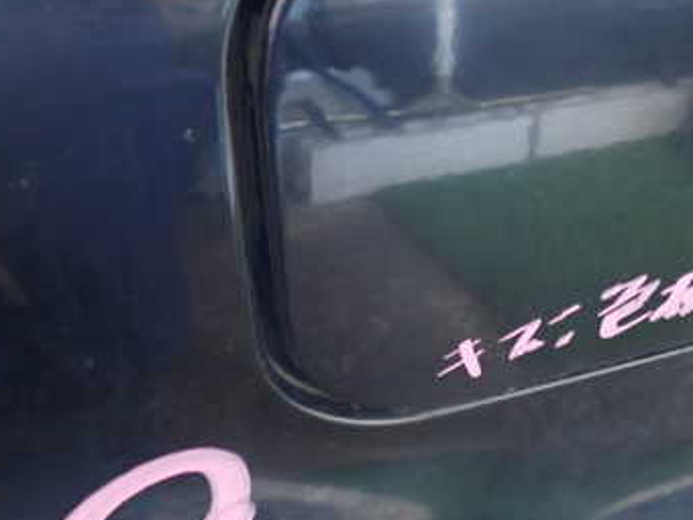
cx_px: 587
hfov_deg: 34.7
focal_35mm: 53
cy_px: 145
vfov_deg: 27.2
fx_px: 1061
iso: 400
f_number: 2.3
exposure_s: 1/30
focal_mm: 5.4
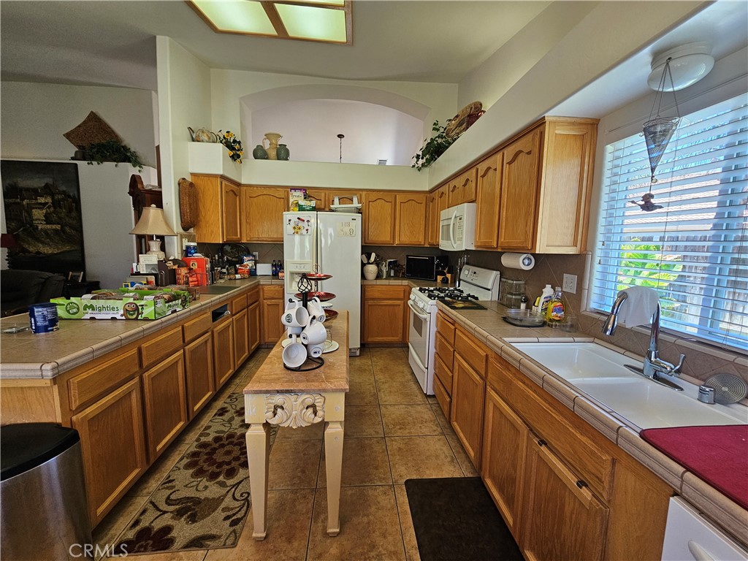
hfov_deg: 106.2
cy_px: 280
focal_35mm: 13
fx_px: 281
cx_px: 374
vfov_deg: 89.9
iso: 64
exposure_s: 1/60
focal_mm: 2.2
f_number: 2.2
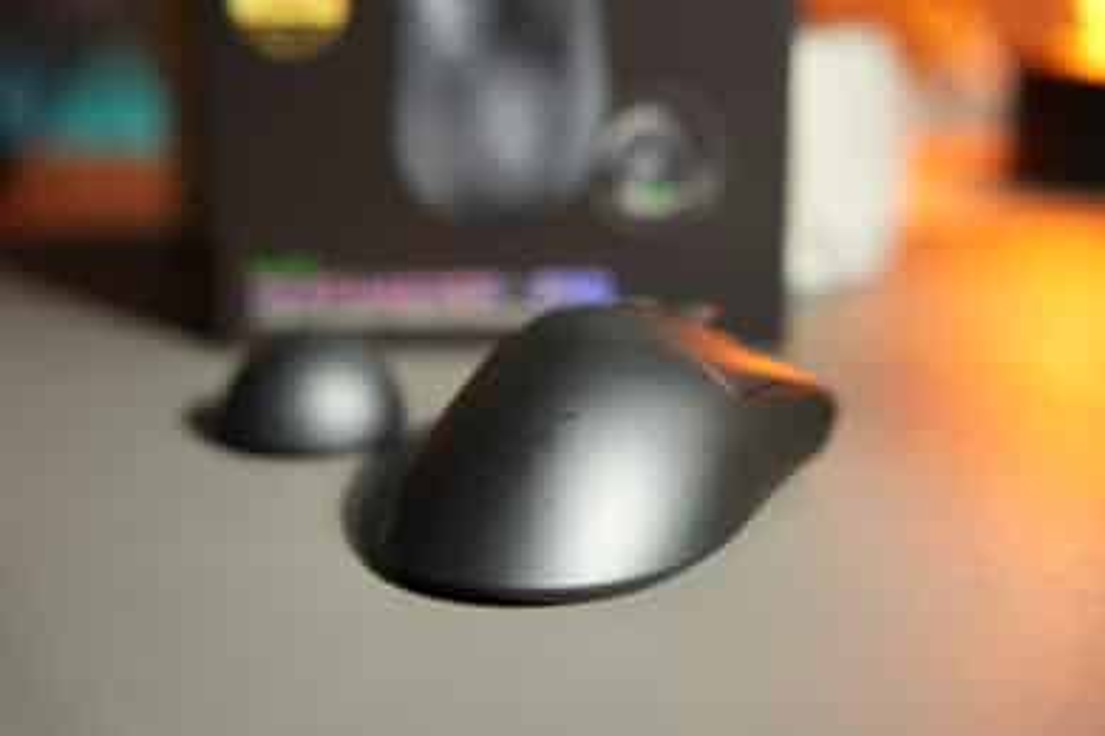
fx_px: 1900
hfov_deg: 32.4
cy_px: 368
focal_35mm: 62
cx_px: 552
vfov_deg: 21.9
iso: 400
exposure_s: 1/80
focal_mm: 61.9
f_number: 2.8
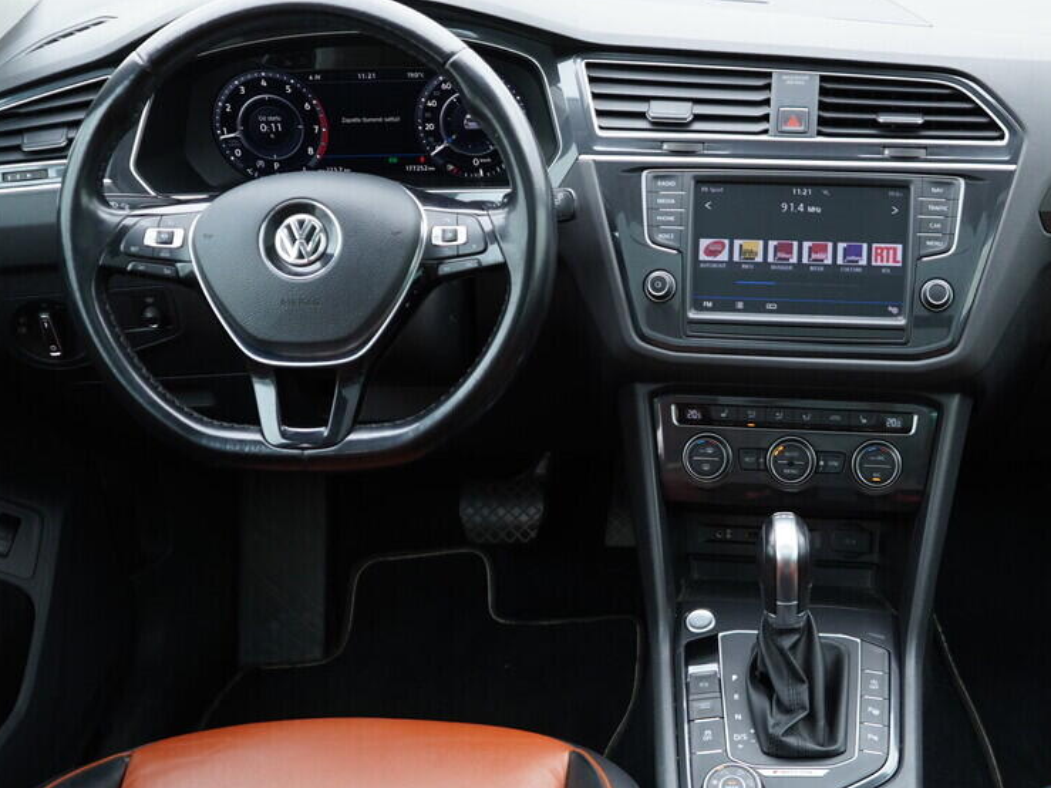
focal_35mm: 48
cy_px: 412
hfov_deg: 39.2
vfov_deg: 30.3
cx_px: 698
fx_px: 1457
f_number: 2.8
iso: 320
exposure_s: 1/40
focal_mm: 24
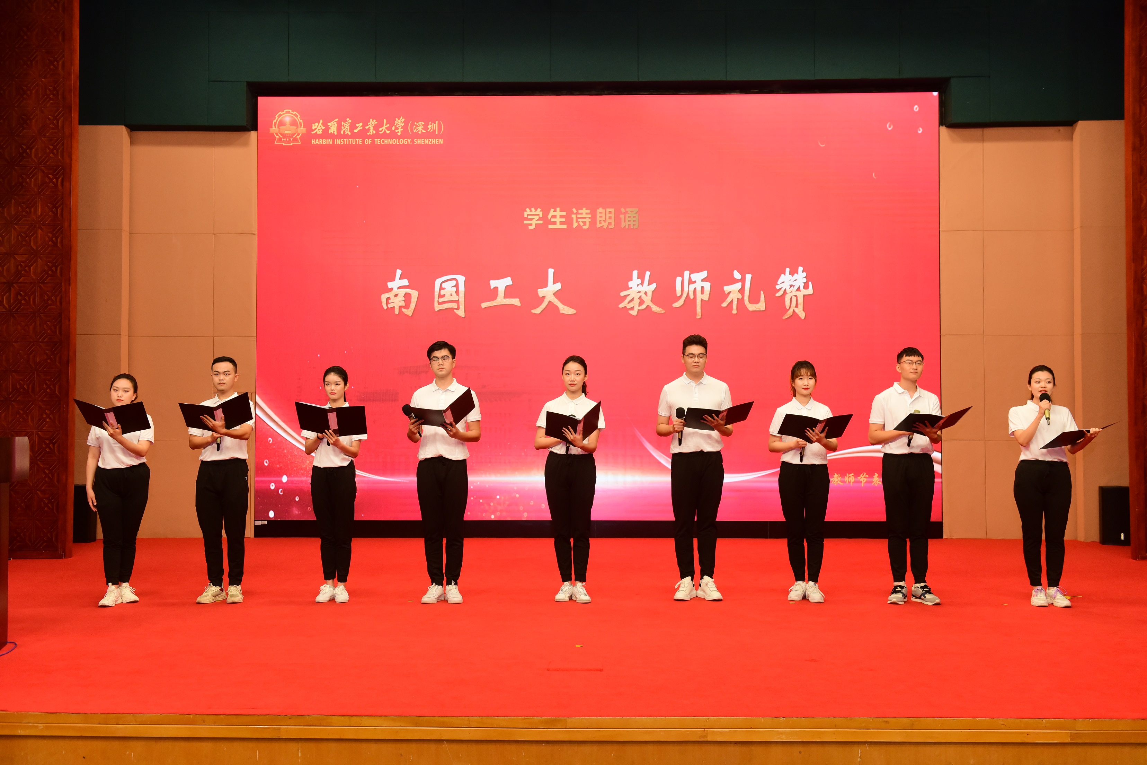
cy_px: 382
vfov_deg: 35.1
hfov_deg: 50.7
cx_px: 574
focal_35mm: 38
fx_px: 1211
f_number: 5
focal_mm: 38
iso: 1250
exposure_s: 1/125
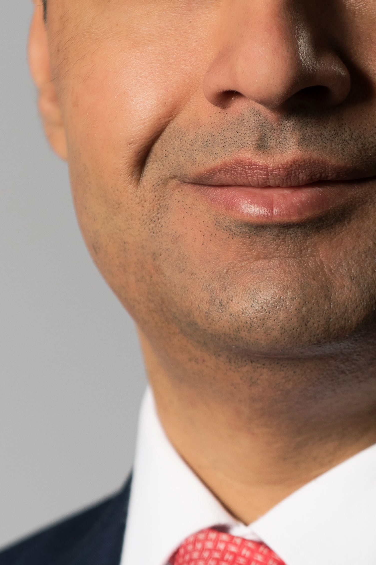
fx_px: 10231
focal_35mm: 653
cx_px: 258
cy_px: 349
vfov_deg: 3.2
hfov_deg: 2.1
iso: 200
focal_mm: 200
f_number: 4.5
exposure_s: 1/200
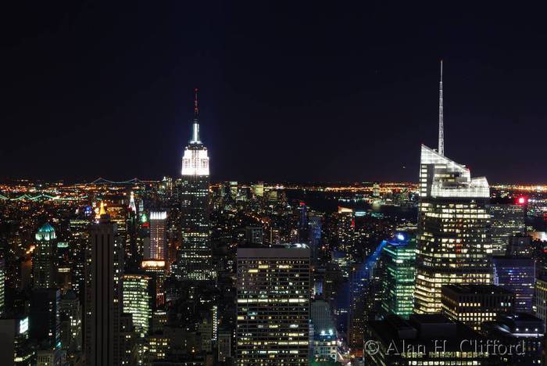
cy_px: 183
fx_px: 593
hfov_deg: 49.5
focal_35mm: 39
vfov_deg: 34.3
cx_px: 274
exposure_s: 25
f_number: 14
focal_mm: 26
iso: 140
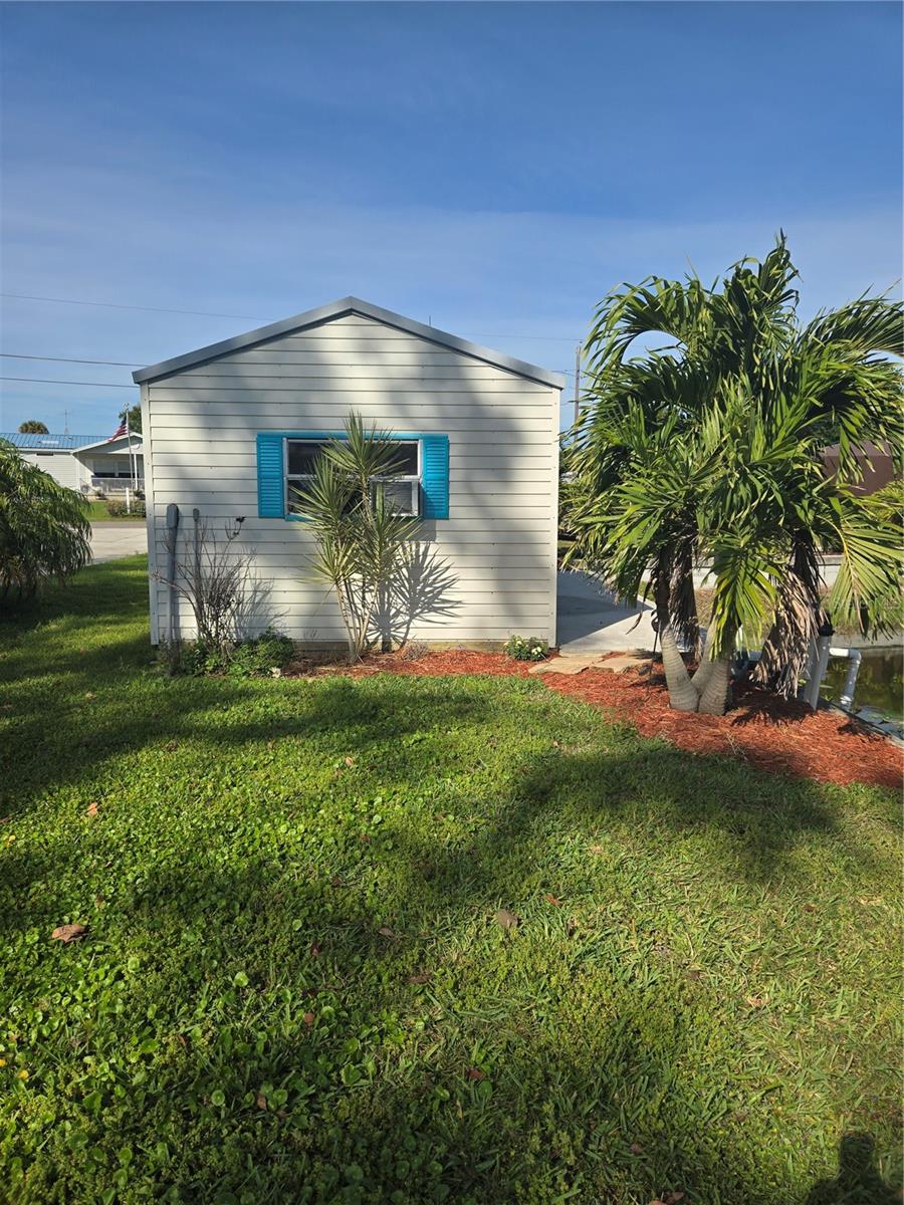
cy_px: 602
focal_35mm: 23
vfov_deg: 73.9
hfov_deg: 58.9
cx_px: 452
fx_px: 801
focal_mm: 5.4
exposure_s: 1/2579
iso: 25
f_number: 1.8
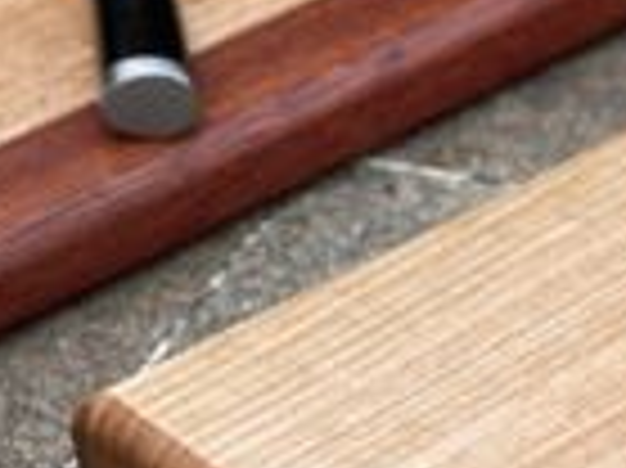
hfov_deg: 7.1
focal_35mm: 277
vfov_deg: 5.4
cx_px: 531
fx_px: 5005
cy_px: 297
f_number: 2.2
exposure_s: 1/125
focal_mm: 7.5
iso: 20
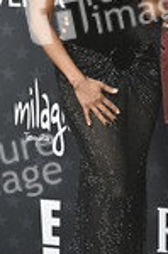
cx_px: 160
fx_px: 754
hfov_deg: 12.6
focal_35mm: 107
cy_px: 90
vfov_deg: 19.1
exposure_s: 1/320
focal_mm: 40
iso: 1250
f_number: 5
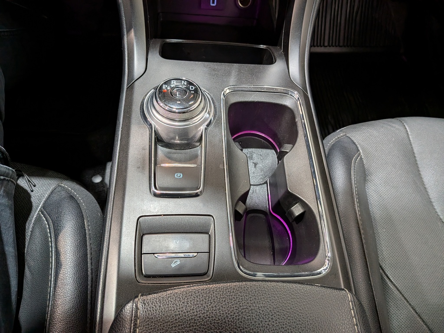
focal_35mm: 24
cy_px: 166
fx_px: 308
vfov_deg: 56.8
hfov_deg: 71.6
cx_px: 222
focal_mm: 4.53
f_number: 1.7
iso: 37
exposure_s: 1/42.3
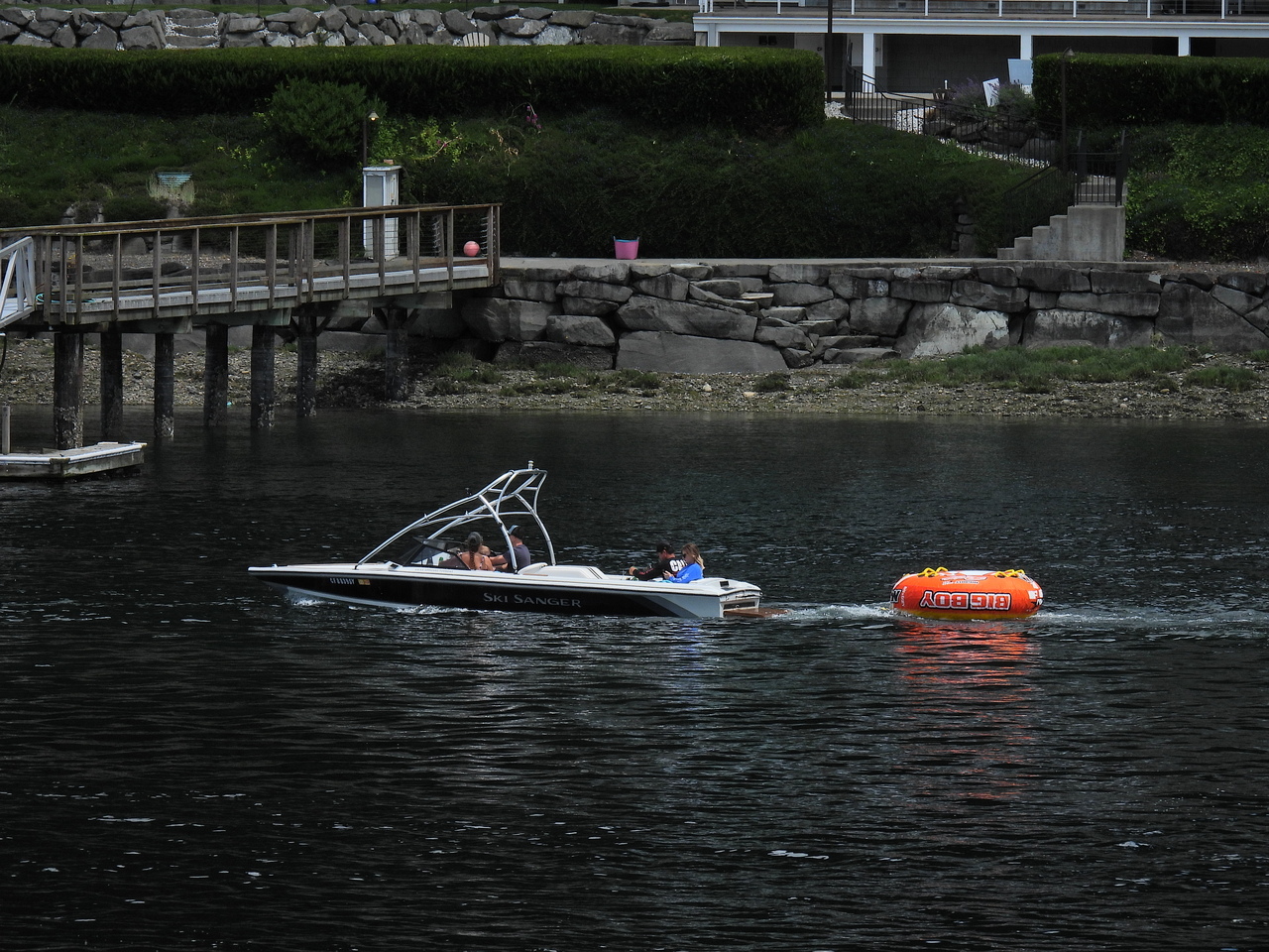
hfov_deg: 5.2
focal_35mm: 380
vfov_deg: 3.9
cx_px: 634
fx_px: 13931
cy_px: 476
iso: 100
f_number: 5
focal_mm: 67.8
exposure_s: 1/1250
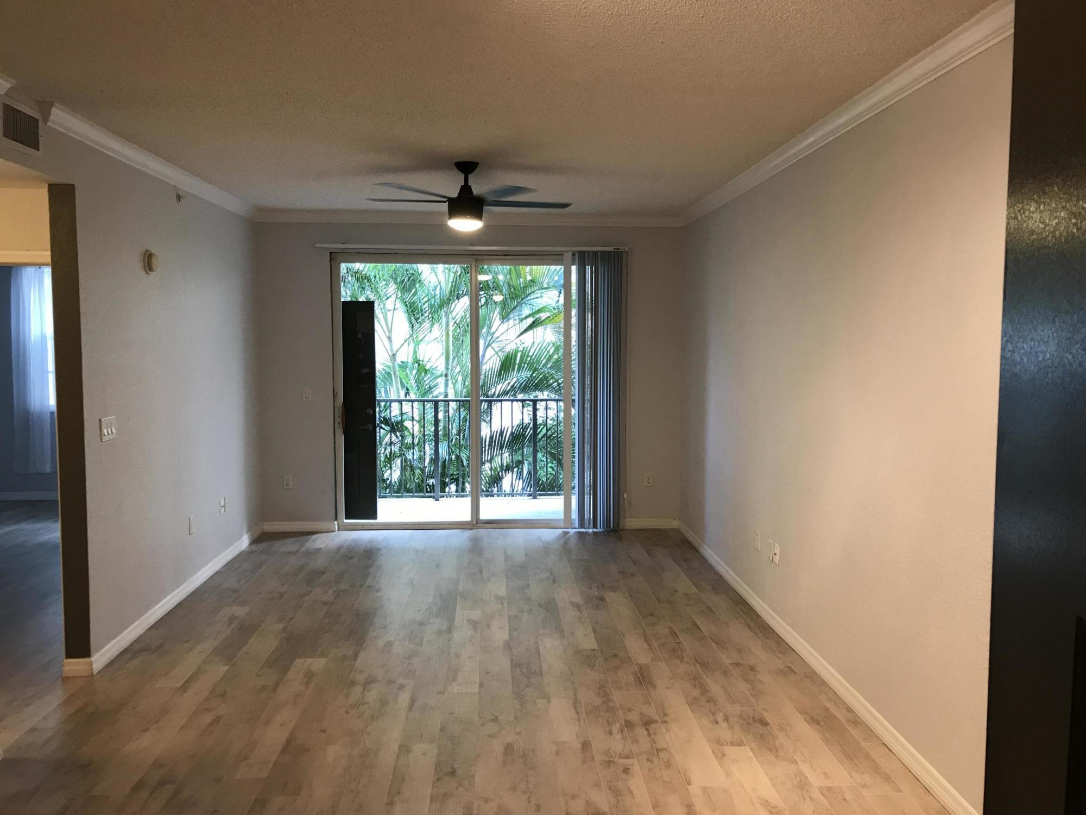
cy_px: 408
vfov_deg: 49.7
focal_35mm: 28
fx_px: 878
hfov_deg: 63.4
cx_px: 543
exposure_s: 1/17
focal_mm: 3.99
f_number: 1.8
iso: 40
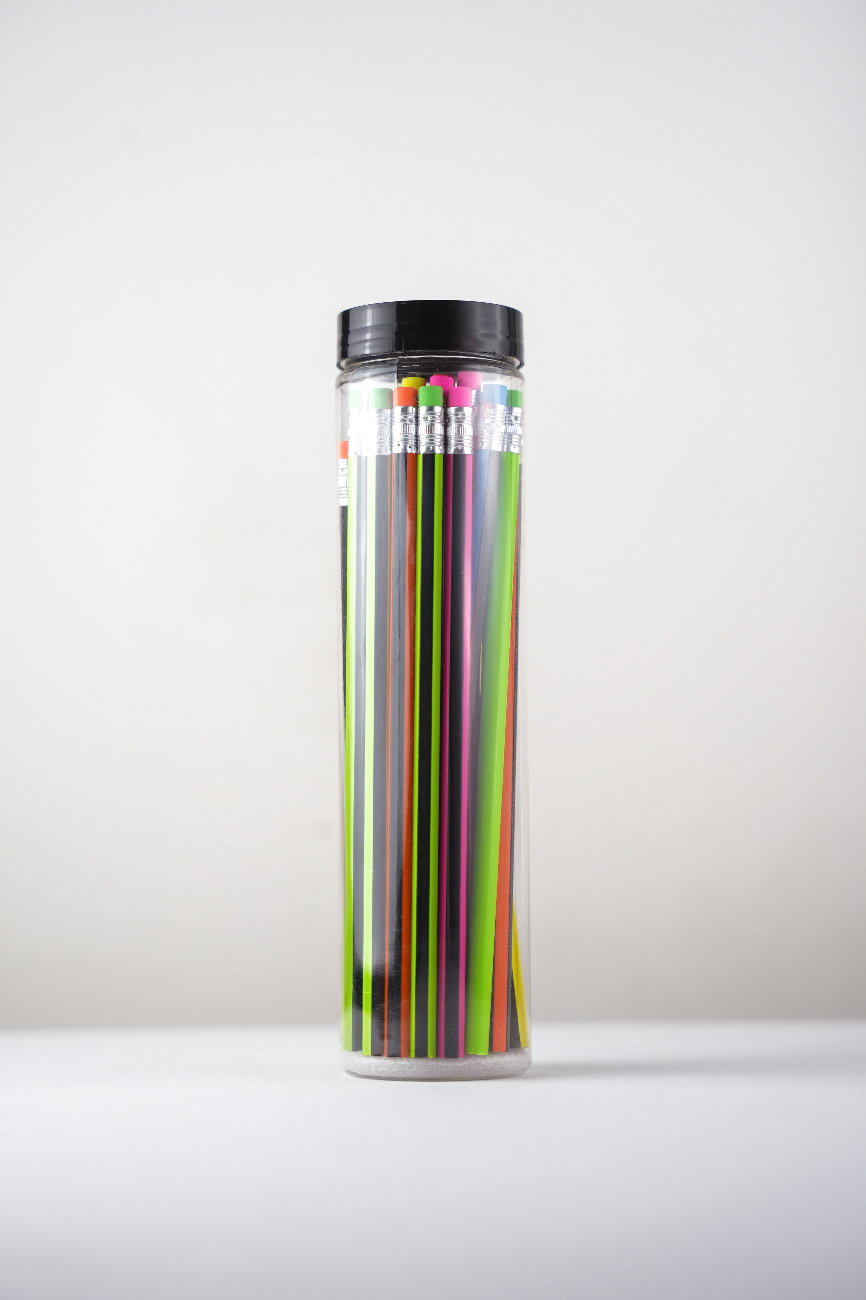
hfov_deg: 19.5
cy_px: 650
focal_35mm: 70
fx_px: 2526
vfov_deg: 28.8
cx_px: 433
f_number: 2.8
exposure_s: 1/200
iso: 400
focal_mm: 70
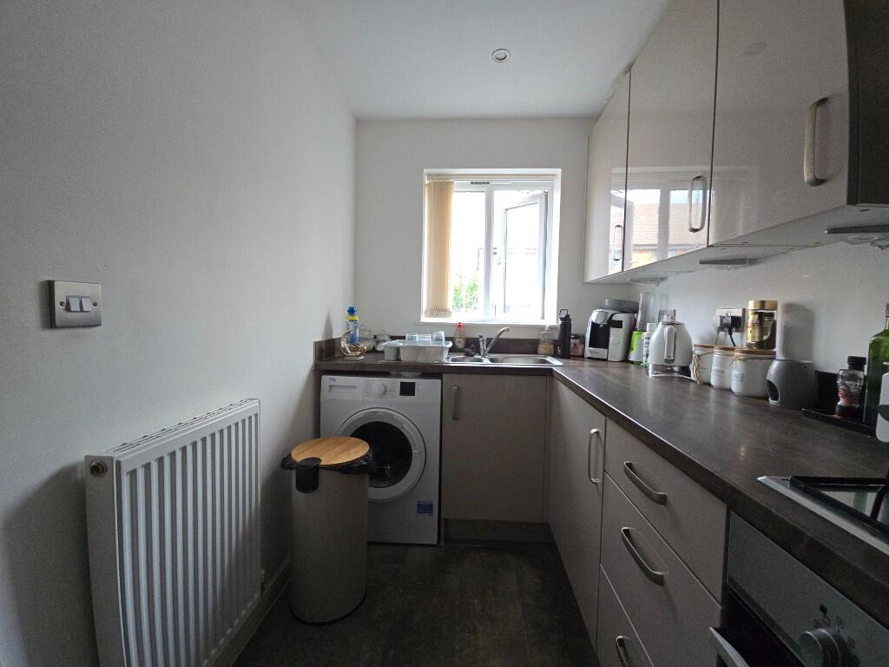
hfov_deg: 106.2
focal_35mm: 13
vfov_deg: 89.9
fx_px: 334
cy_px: 334
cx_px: 444
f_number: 2.2
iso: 125
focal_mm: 2.2
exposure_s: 1/100
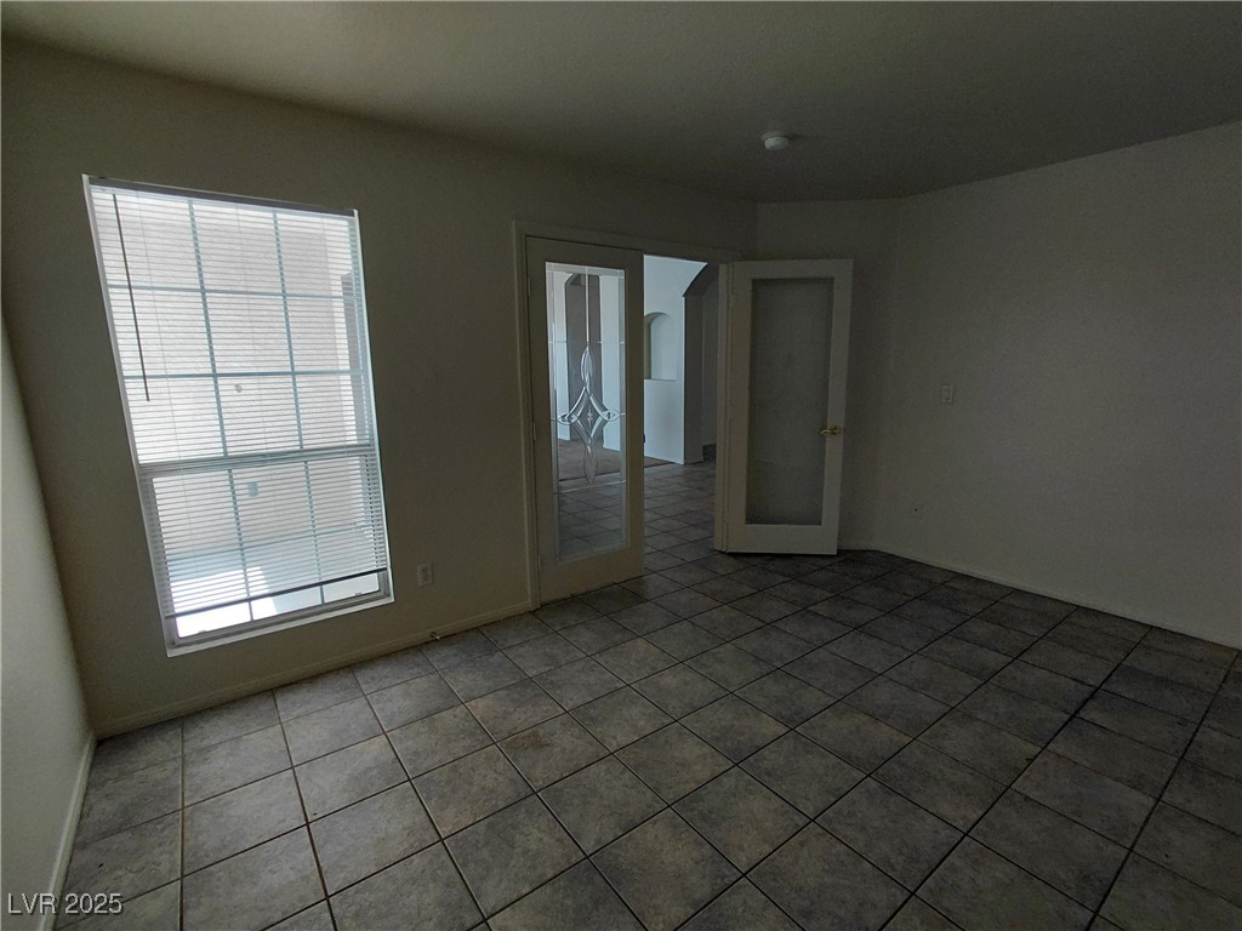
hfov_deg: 94.5
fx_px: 574
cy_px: 466
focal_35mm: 16
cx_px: 621
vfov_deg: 78.1
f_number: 2.2
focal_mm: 1.64
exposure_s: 1/120
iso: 64
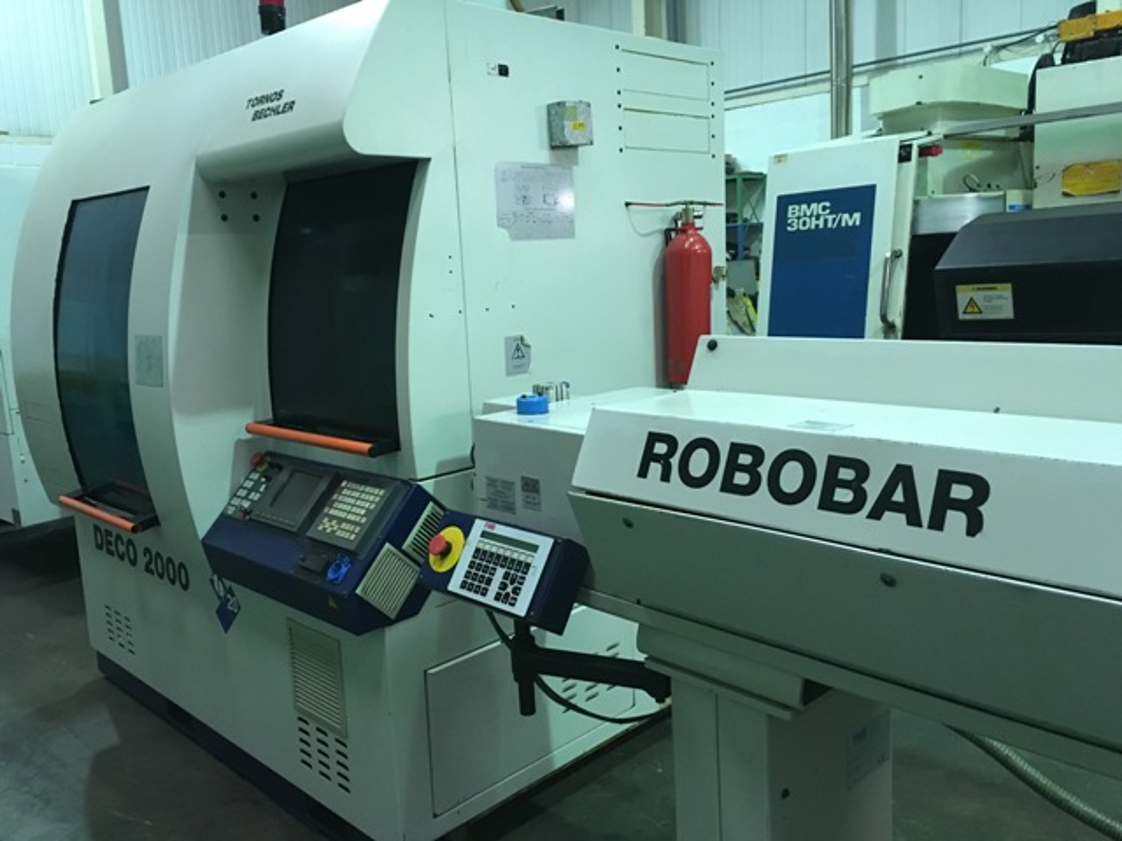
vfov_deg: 48.2
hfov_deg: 61.7
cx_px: 561
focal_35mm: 29
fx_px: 940
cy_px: 420
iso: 200
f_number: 2.2
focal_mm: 4.15
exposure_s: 1/25
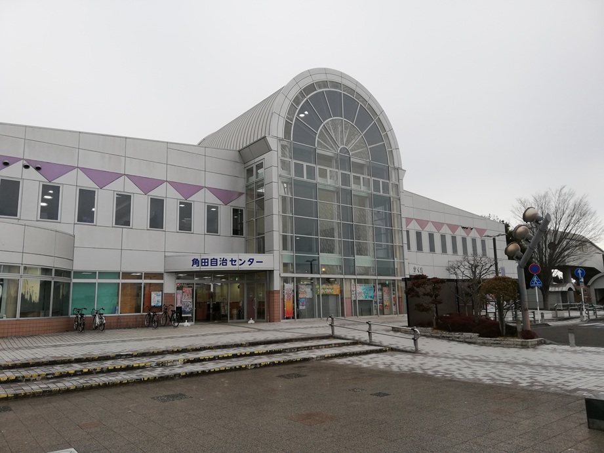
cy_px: 226
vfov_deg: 53.1
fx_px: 454
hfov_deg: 67.3
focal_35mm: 26
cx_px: 302
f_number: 2.2
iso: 50
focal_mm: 3.81
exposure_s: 1/144
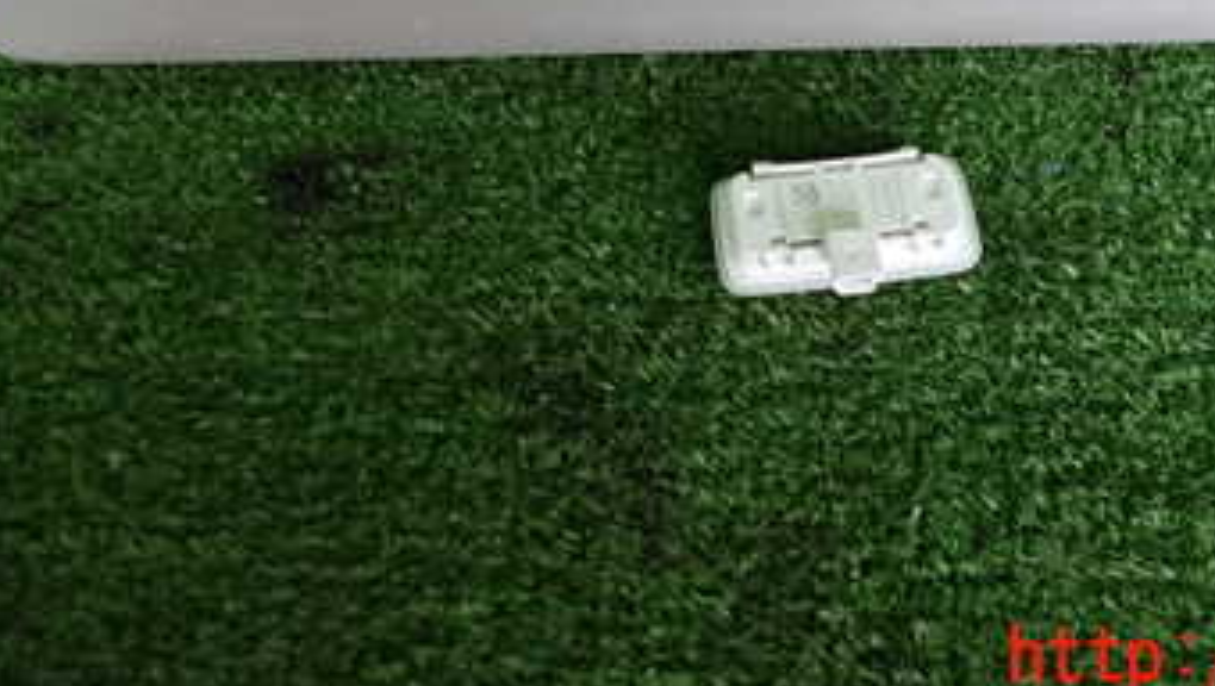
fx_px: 1548
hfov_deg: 42.6
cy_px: -100
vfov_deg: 23.2
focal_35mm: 48
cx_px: 743
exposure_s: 1/30
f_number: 2
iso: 320
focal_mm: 4.5
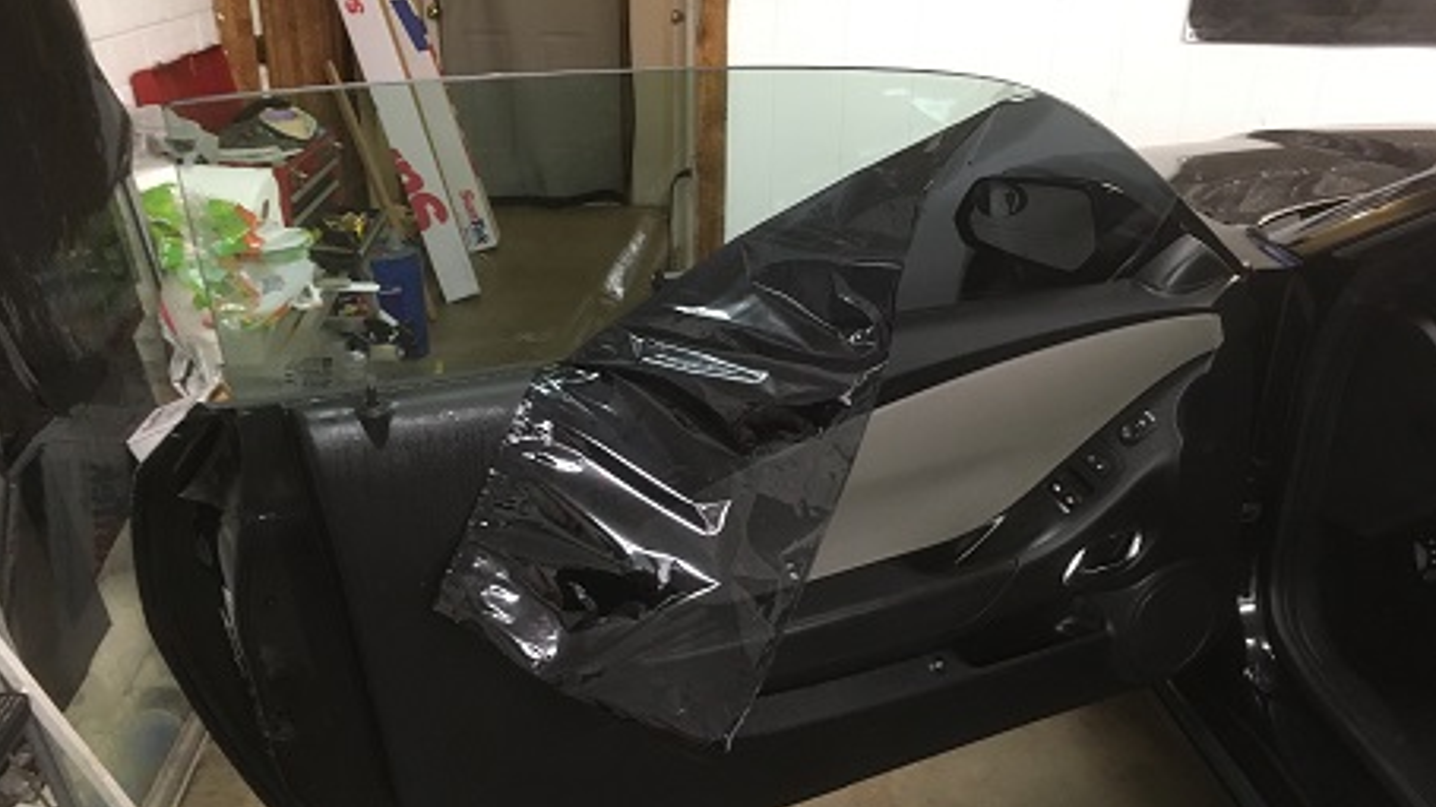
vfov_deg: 36.6
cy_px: 441
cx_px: 718
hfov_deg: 61.0
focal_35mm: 32
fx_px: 1218
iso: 160
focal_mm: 4.15
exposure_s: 1/30
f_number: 2.2
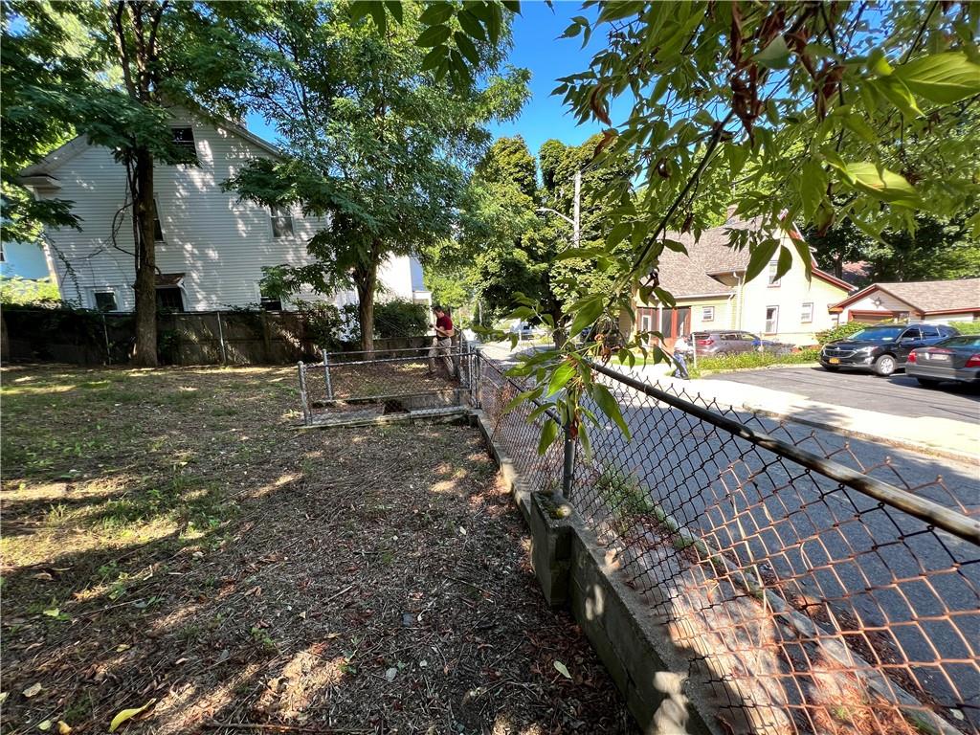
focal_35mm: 13
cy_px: 368
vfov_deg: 89.9
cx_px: 490
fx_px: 368
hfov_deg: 106.2
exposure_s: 1/171
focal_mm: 1.57
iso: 32
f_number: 1.8
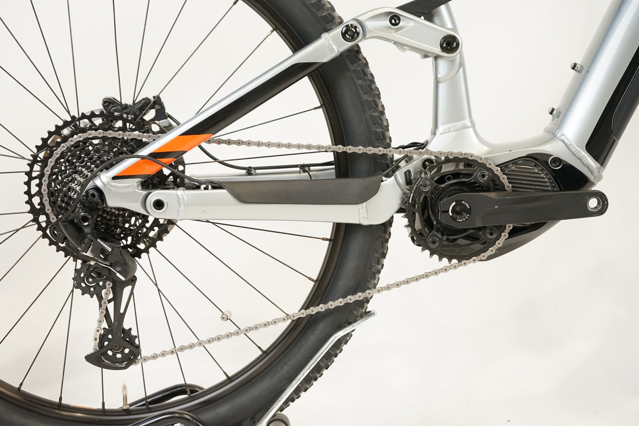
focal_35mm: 65
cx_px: 320
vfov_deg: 20.9
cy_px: 213
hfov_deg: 31.0
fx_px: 1154
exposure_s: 1/200
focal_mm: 65
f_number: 5.6
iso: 3200
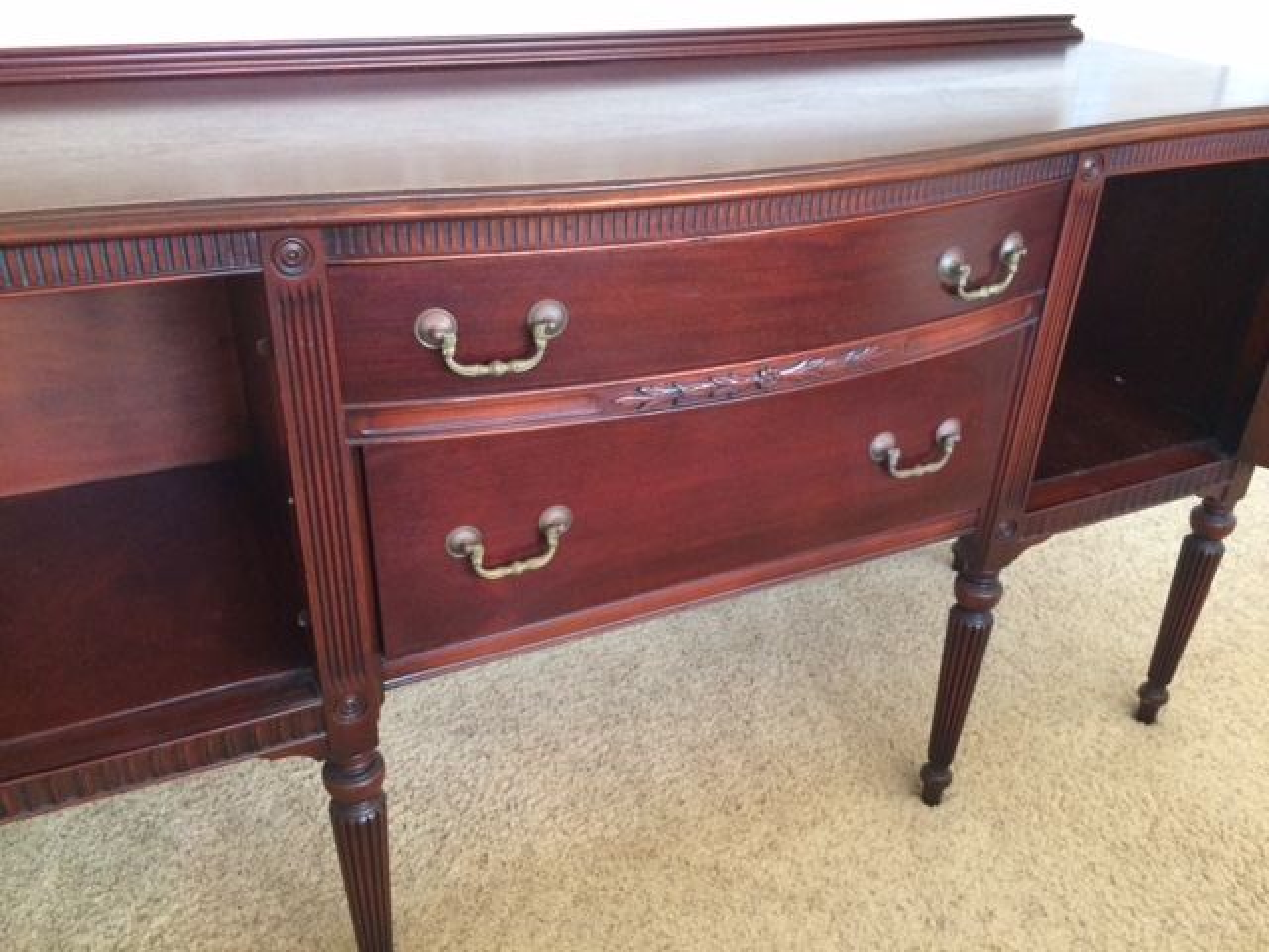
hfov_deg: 61.7
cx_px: 634
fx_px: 1063
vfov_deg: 48.2
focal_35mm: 29
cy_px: 476
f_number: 2.2
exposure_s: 1/30
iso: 250
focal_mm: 4.15
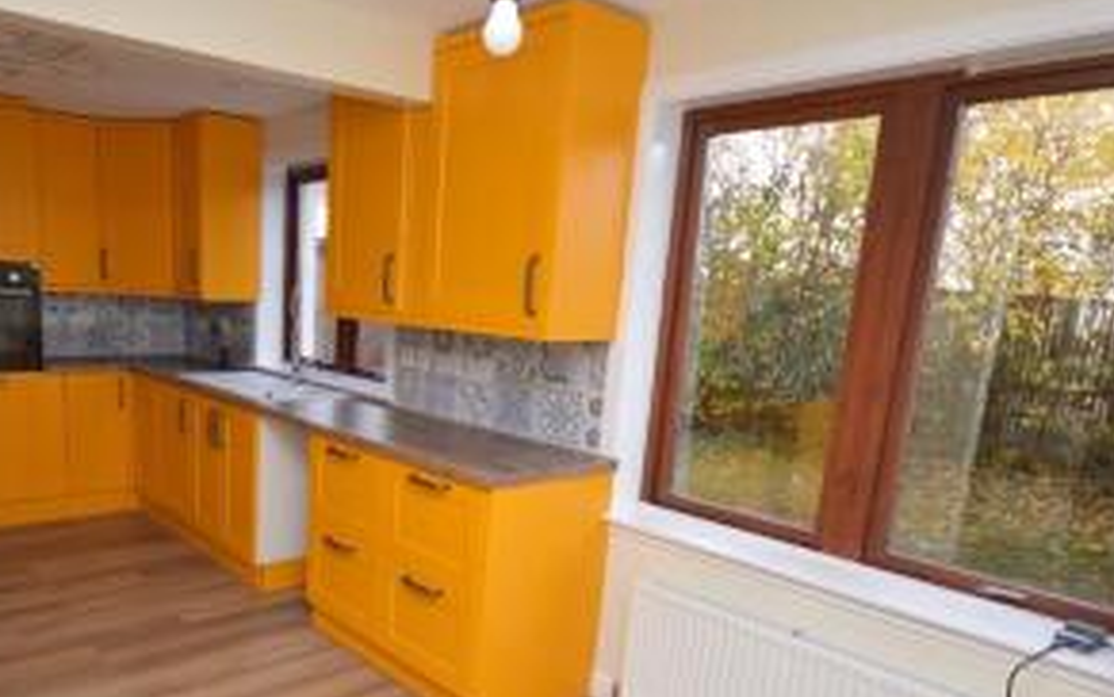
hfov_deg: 70.8
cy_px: 458
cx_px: 387
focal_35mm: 25
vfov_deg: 48.6
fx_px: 759
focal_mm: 10
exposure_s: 1/60
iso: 100
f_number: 4
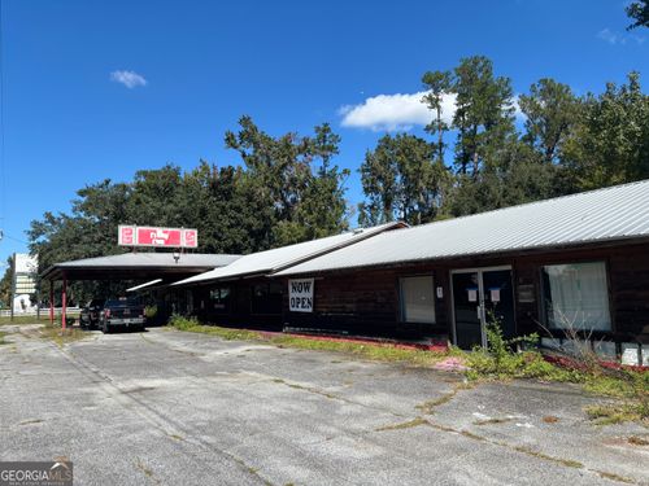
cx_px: 324
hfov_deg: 67.3
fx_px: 487
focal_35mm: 26
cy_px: 243
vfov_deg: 53.1
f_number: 1.6
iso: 50
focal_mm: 5.96
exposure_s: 1/3311
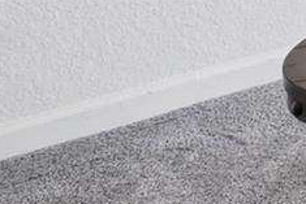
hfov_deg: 13.2
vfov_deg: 11.2
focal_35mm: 102
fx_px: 868
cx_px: 786
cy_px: -292
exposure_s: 1/40
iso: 400
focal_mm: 10
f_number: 8
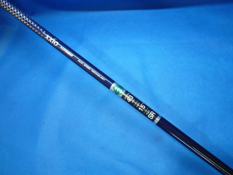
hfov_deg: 69.4
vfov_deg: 54.9
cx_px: 116
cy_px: 88
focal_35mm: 25
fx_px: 168
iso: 250
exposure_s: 1/30
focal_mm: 4.5
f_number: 2.8
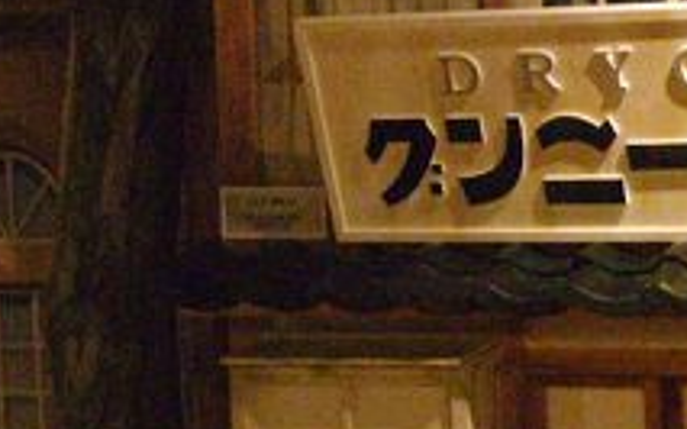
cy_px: 21
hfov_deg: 16.1
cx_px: 893
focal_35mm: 123
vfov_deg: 10.6
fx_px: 2302
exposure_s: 1/25
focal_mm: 7.9
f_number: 2.8
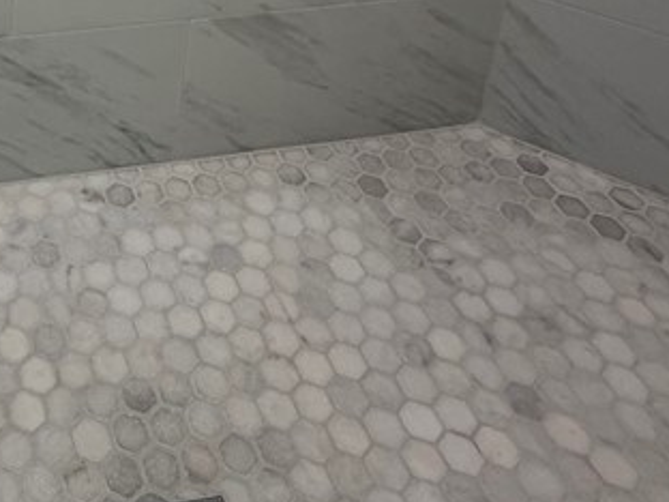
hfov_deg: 36.2
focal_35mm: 46
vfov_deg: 23.9
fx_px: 889
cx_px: -32
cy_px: -279
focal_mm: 2.22
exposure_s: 1/120
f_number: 2.2
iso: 250
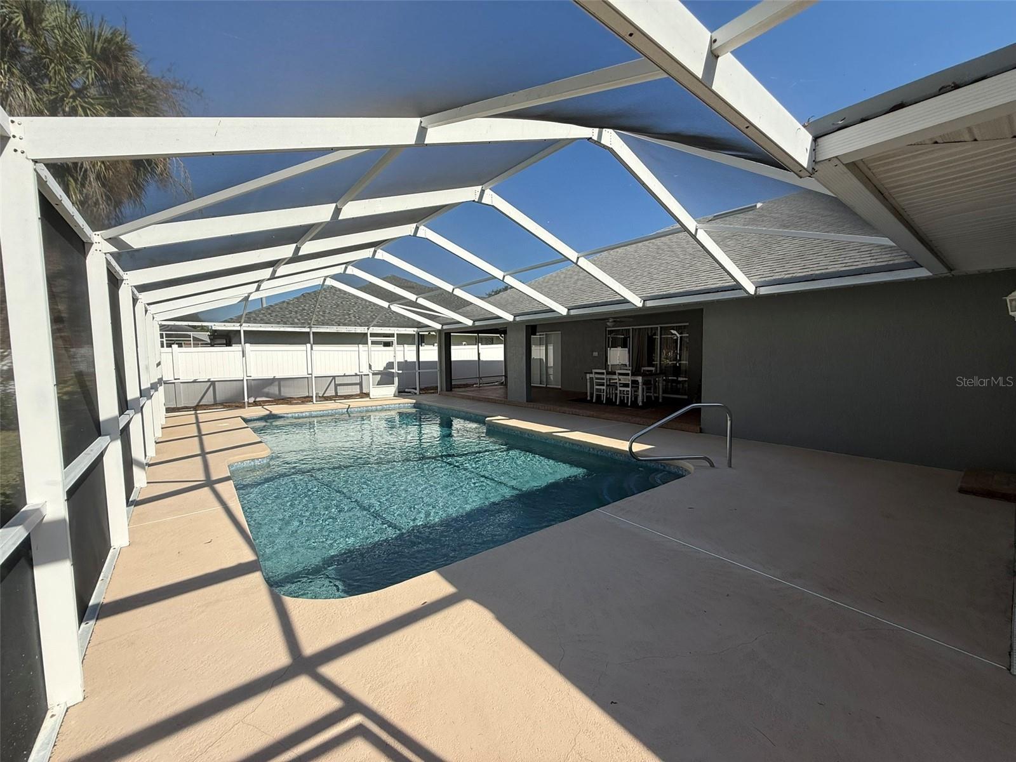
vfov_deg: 85.7
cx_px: 508
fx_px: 411
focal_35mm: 14
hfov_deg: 102.1
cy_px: 381
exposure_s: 1/1464
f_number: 2.2
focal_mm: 2.22
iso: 50
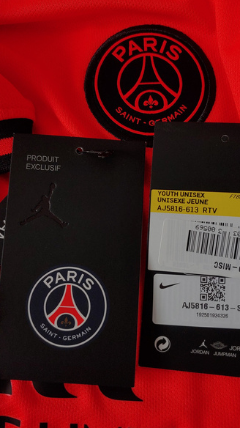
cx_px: 136
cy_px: 213
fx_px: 317
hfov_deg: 41.4
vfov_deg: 67.9
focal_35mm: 28
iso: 50
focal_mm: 4.23
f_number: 1.5
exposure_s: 1/136
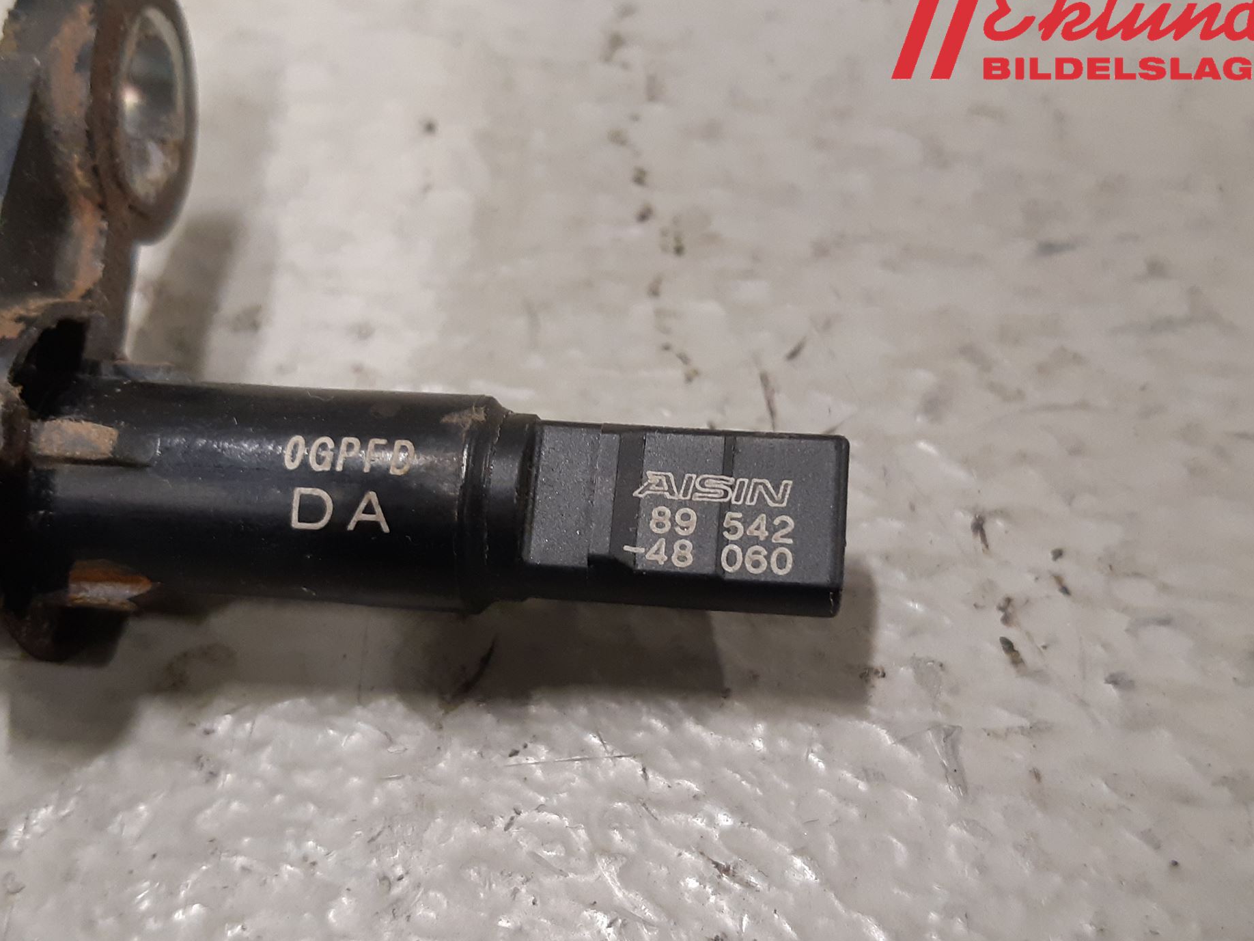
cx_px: 611
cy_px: 489
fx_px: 1051
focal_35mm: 29
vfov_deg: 48.2
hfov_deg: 61.7
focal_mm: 3.93
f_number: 1.7
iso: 250
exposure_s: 1/50
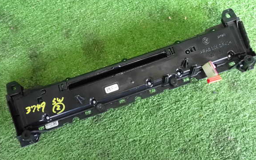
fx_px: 244
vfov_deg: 36.3
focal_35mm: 35
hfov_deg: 55.3
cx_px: 127
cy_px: 76
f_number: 2.4
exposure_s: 1/60
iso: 1600
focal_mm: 5.79
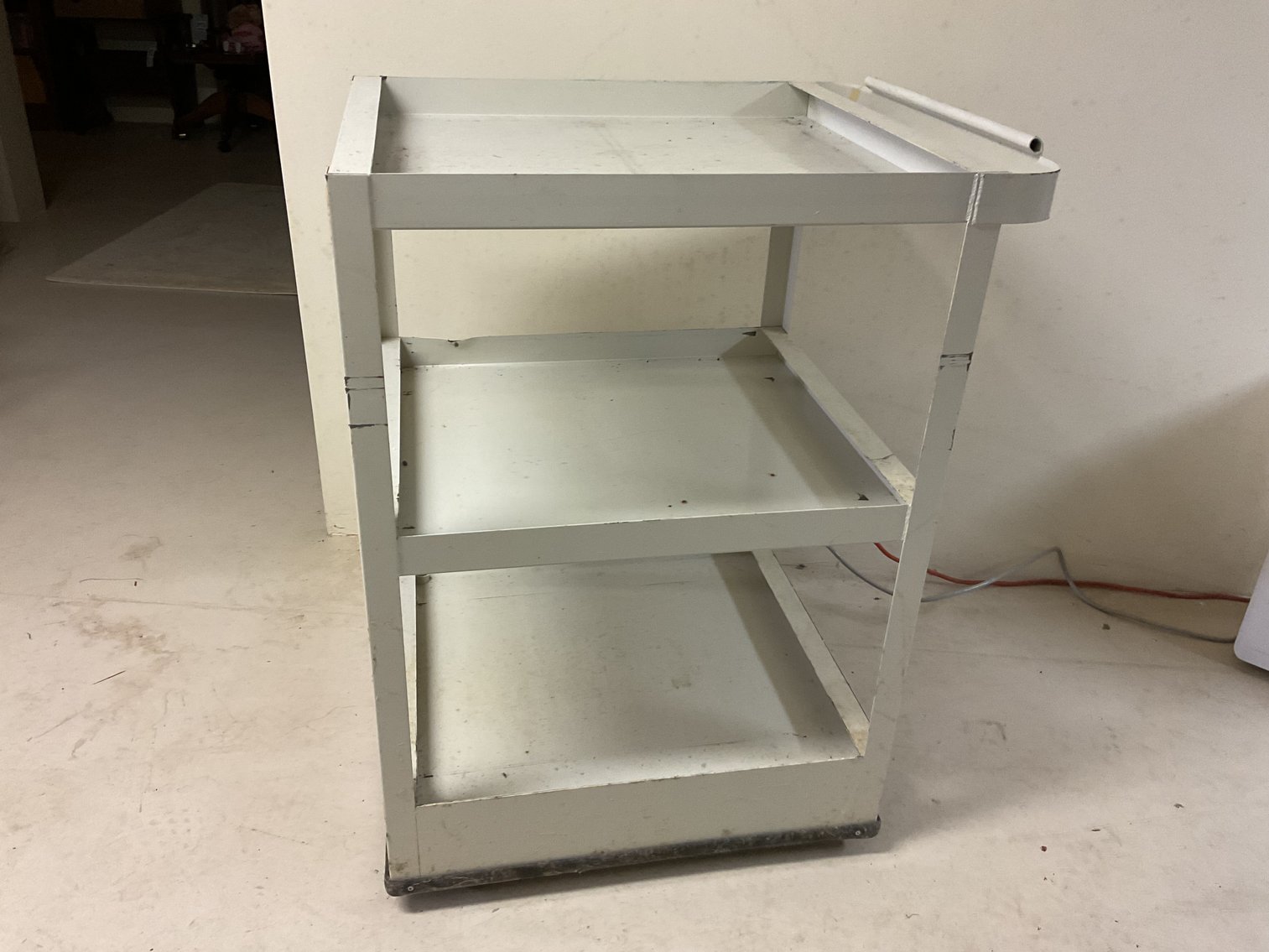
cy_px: 476
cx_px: 634
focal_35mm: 29
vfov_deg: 48.2
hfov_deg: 61.7
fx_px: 1063
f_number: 1.8
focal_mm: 3
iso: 125
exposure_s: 1/60
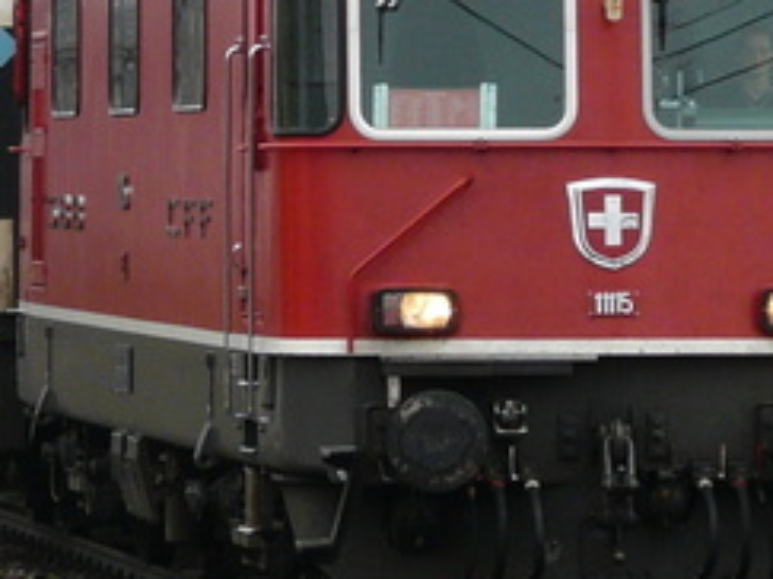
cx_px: 643
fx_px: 9754
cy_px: 207
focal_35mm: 437
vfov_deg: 3.4
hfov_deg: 4.5
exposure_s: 1/160
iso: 100
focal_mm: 17.5
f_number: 4
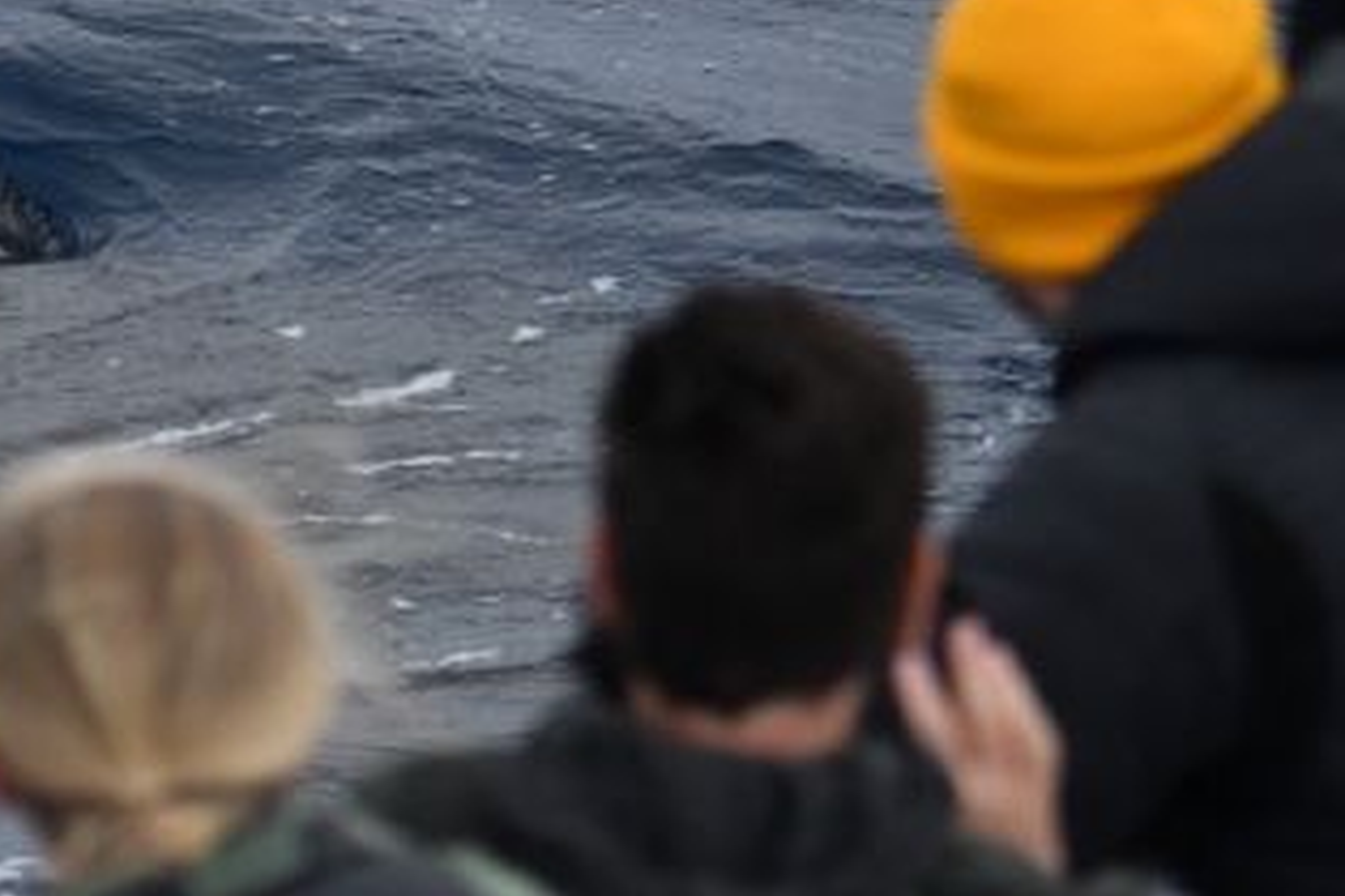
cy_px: -147
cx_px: -320
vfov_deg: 3.2
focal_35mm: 432
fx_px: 16139
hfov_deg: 4.8
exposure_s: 1/8000
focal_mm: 170
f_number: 5.3
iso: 1600
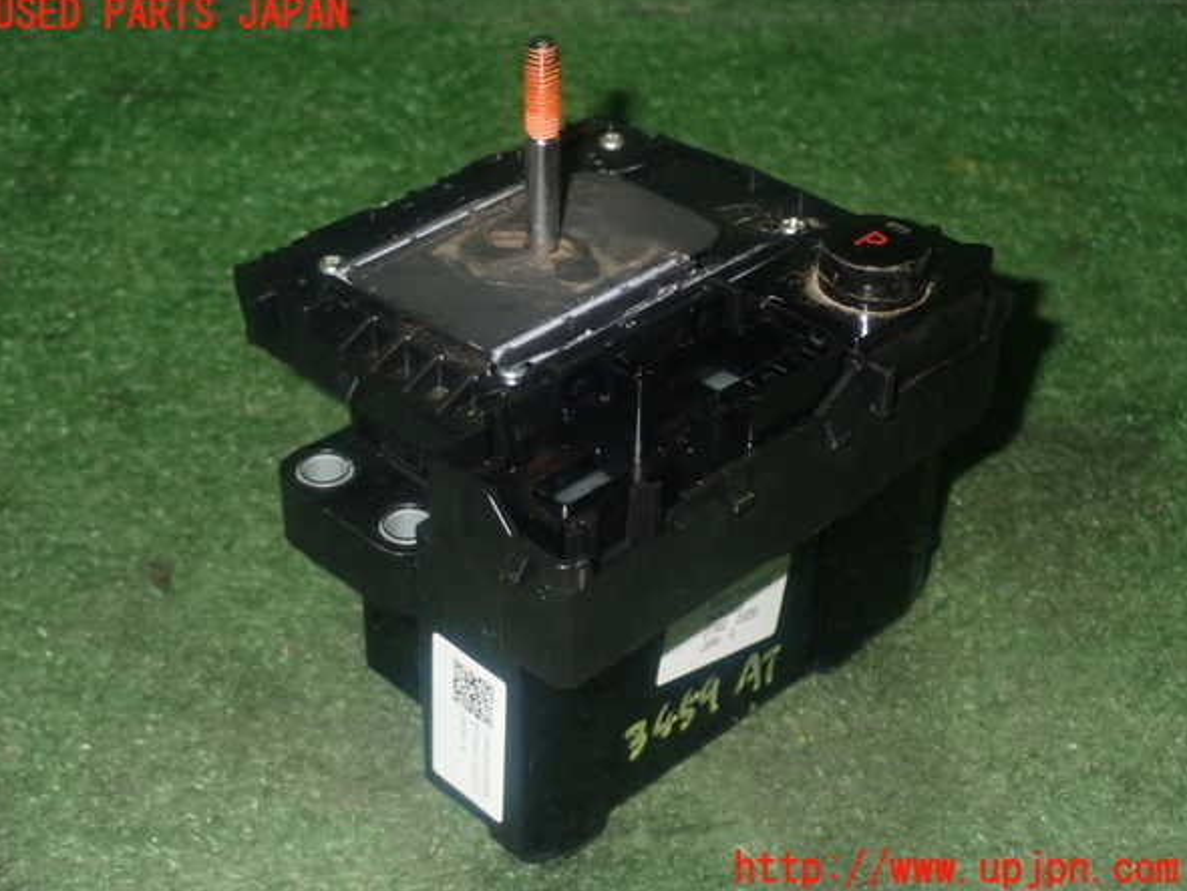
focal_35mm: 63
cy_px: 442
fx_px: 2161
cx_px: 585
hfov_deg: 30.7
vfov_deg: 23.3
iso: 800
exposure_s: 1/60
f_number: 10
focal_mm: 11.09
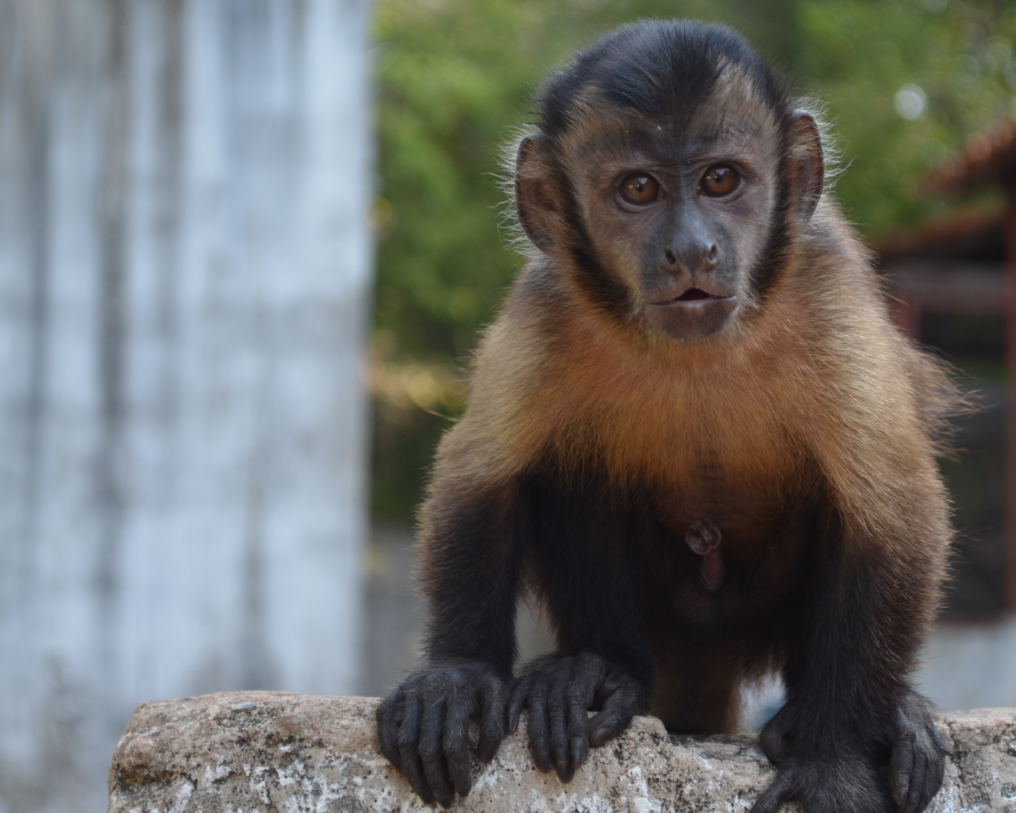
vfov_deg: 15.2
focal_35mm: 102
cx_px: 632
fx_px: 3056
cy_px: 387
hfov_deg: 18.8
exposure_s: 1/125
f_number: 5.6
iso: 200
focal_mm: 55
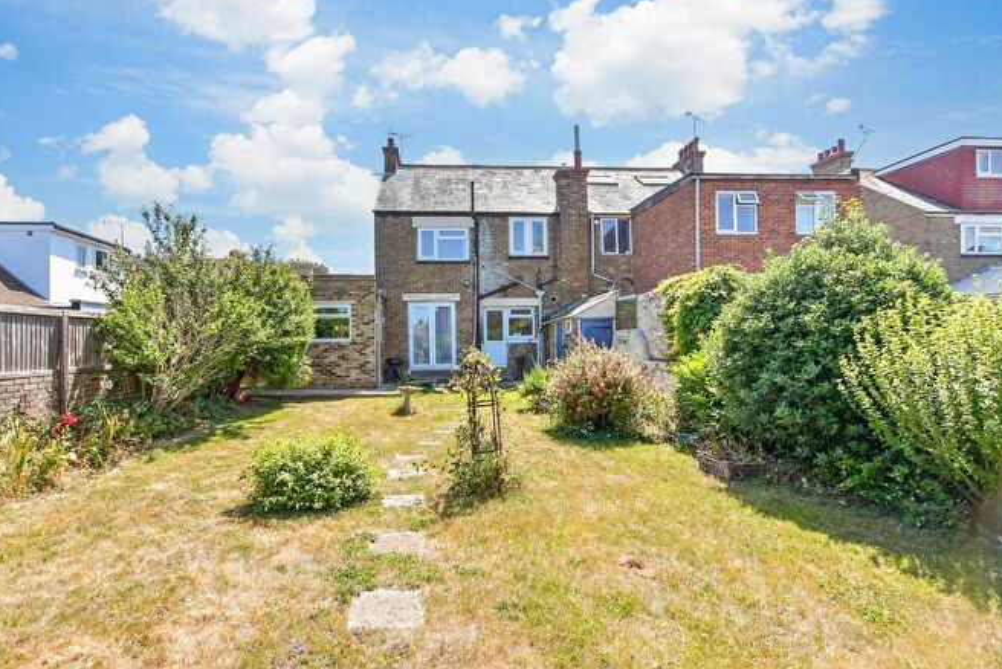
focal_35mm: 16
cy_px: 318
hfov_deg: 96.7
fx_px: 446
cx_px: 481
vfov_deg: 73.8
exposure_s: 1/200
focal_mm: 10
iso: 160
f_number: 8
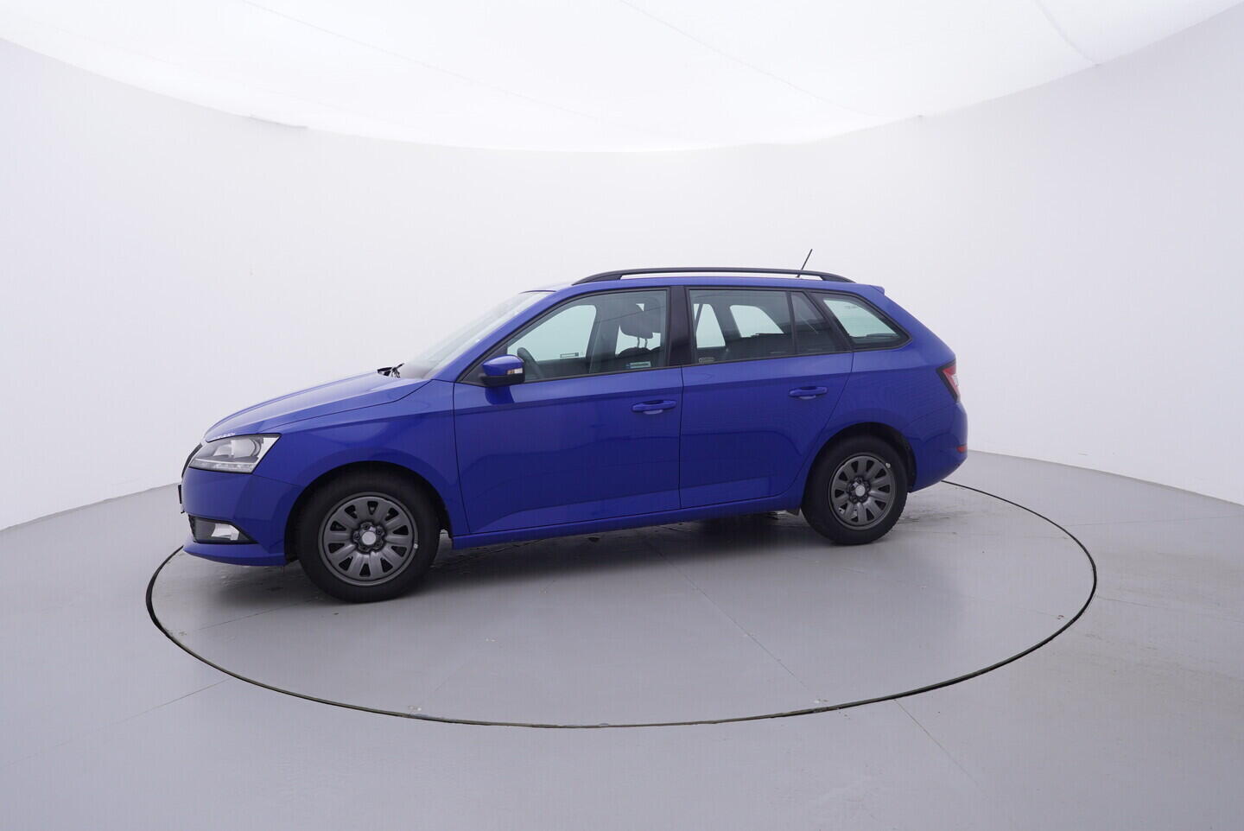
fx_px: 778
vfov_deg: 56.2
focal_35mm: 22
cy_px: 416
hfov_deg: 77.3
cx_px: 622
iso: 200
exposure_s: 1/80
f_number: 5
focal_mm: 15
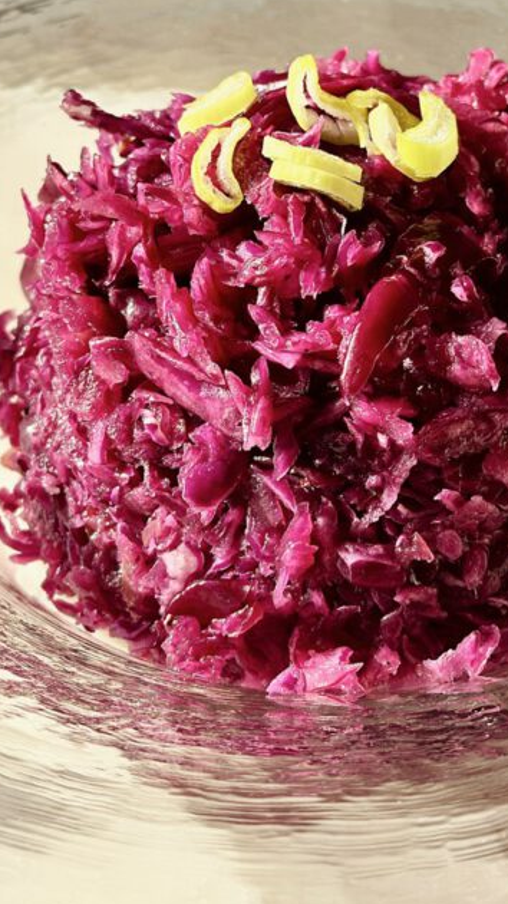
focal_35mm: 85
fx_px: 2037
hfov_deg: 14.2
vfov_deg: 24.8
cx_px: 321
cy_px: 270
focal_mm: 6.86
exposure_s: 1/1541
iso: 80
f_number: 1.78
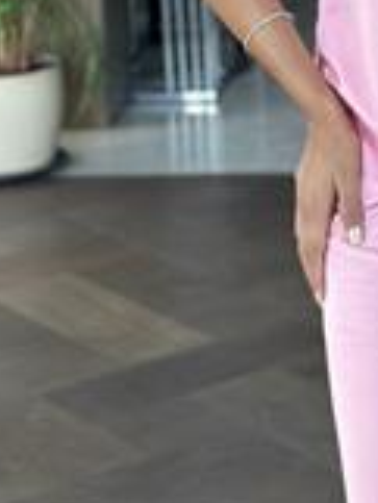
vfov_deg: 12.8
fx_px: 2196
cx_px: 494
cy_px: -87
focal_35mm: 151
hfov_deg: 9.7
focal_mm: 6.86
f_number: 1.78
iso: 125
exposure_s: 1/60
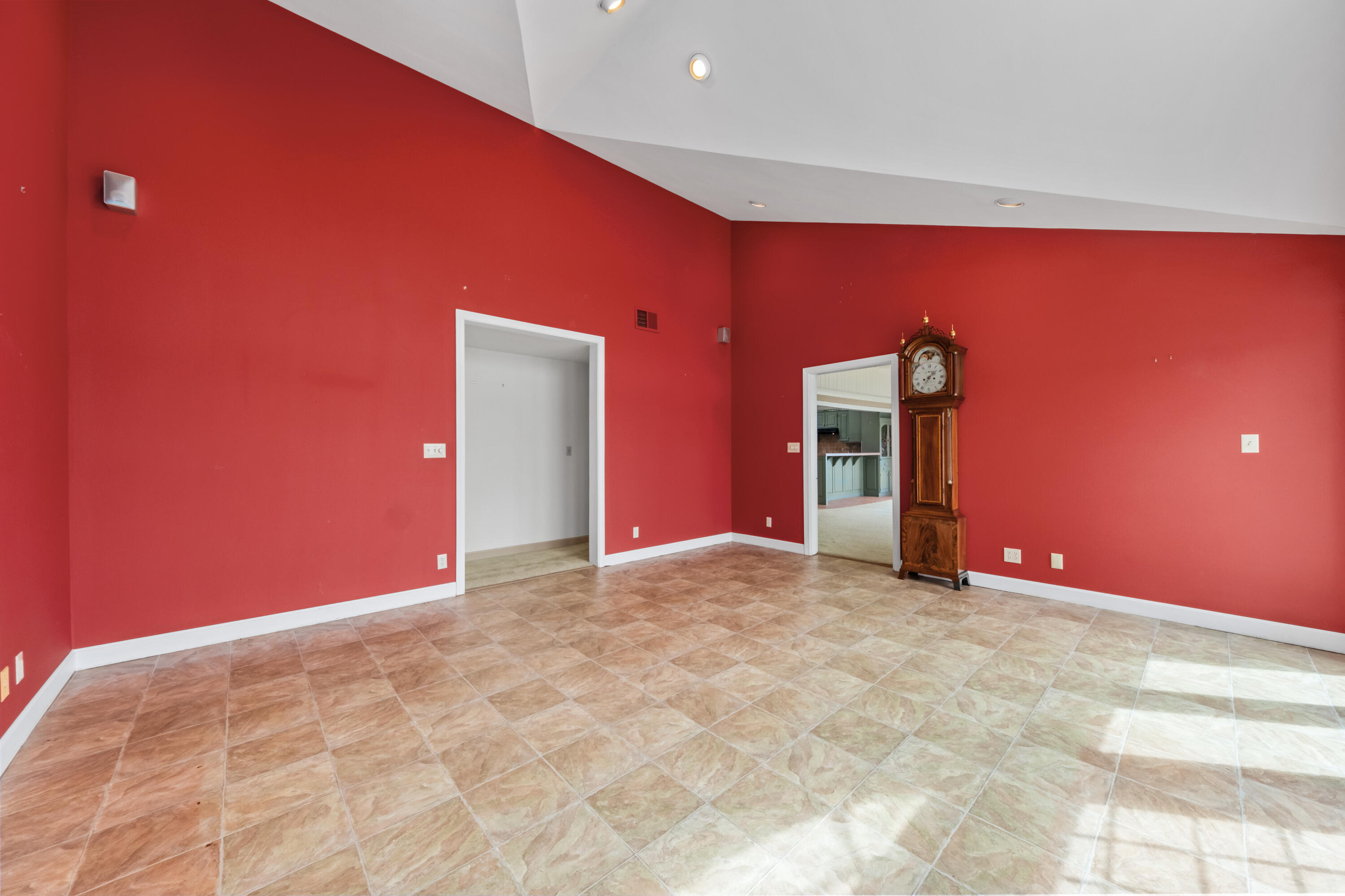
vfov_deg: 85.4
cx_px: 672
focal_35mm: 13
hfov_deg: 108.3
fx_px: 486
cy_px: 448
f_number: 8
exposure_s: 1/10
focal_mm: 8.4
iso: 400
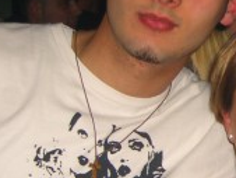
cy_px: 91
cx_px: 289
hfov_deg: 14.1
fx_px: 921
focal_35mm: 135
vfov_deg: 11.0
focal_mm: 7.9
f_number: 2.8
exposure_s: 1/60
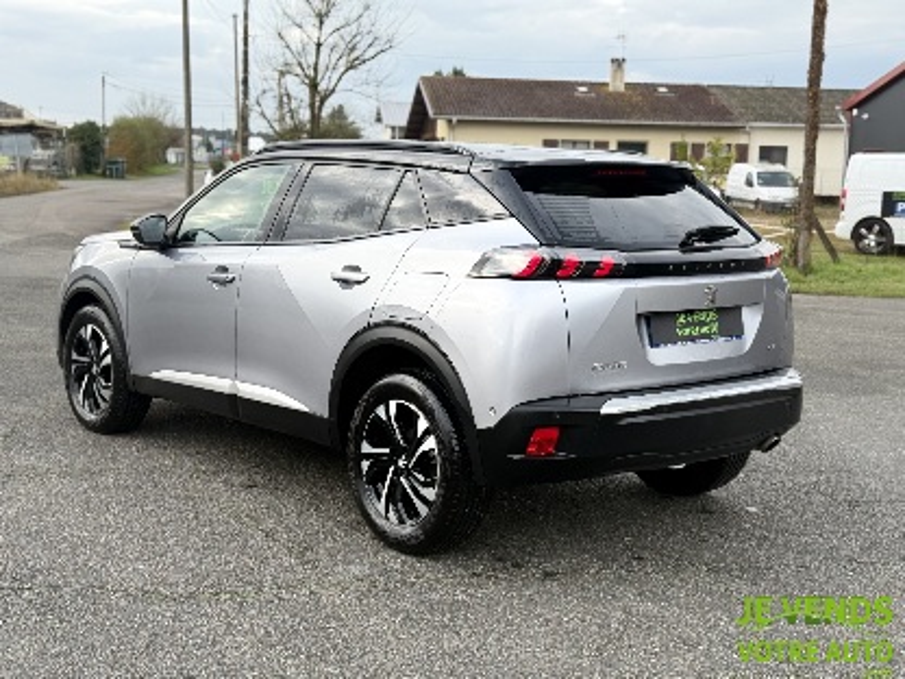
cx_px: 452
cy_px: 340
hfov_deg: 39.7
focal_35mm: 48
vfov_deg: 30.3
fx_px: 1255
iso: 80
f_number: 1.78
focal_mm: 6.76
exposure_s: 1/1055
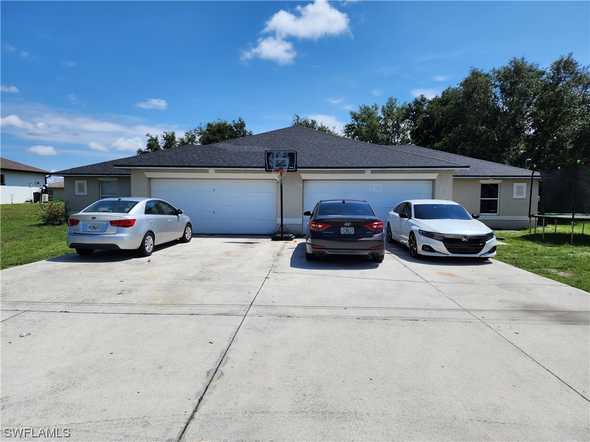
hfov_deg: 73.9
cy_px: 221
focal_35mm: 23
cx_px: 295
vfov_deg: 58.9
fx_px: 392
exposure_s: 1/2088
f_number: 1.8
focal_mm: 6.4
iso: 12
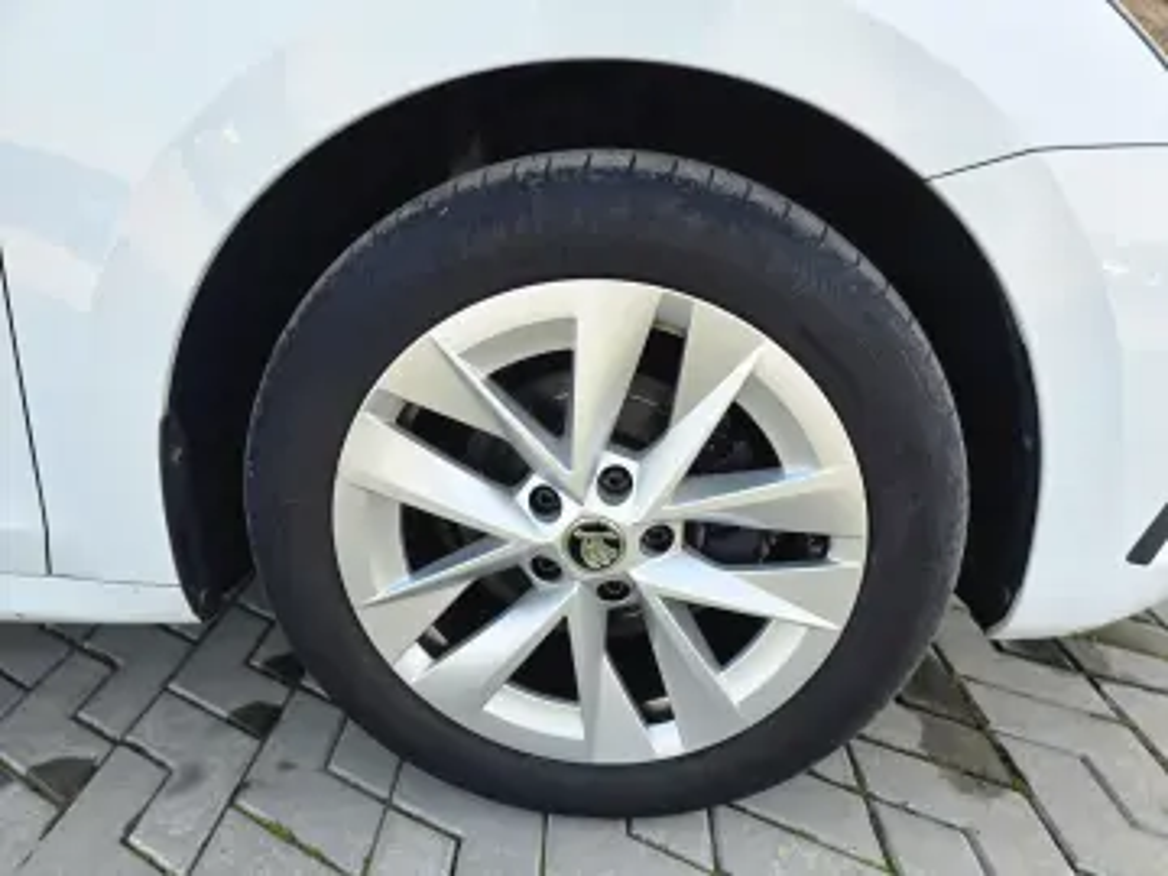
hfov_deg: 73.9
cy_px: 438
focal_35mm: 23
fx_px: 776
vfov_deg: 58.9
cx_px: 584
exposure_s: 1/359
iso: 50
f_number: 1.7
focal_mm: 6.3
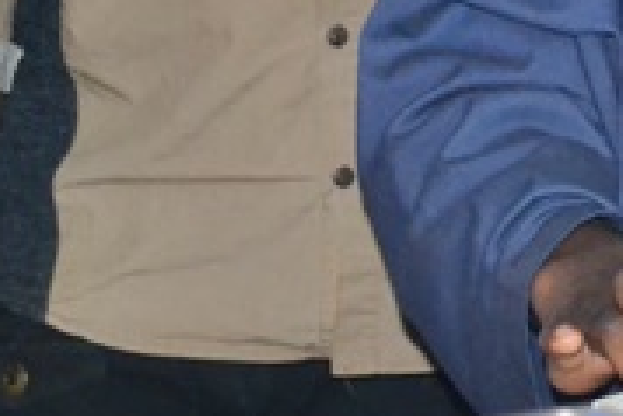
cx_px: 1164
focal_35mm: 211
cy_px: -178
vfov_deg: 6.5
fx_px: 3655
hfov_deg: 9.2
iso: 3200
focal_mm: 35
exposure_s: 1/60
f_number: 5
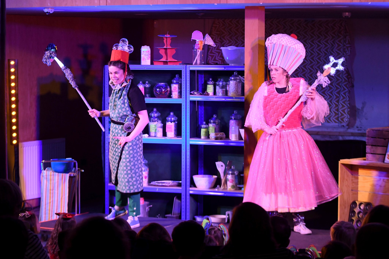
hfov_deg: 19.5
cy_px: 130
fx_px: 1134
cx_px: 194
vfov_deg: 13.0
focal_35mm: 105
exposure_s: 1/160
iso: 2000
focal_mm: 70
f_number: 5
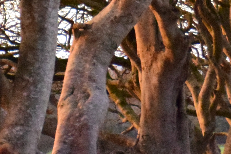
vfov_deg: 4.0
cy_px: -133
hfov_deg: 5.9
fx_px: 2181
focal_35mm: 340
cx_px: 446
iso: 10000
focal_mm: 50
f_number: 4.8
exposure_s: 1/125
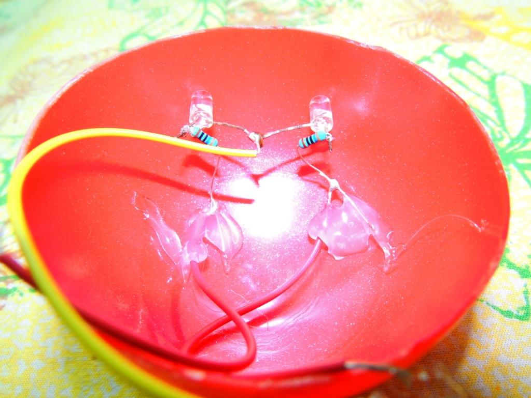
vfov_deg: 46.8
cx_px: 266
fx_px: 460
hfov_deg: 60.0
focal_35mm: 30
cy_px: 199
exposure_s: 1/1.3
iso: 100
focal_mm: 5.3
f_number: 3.1
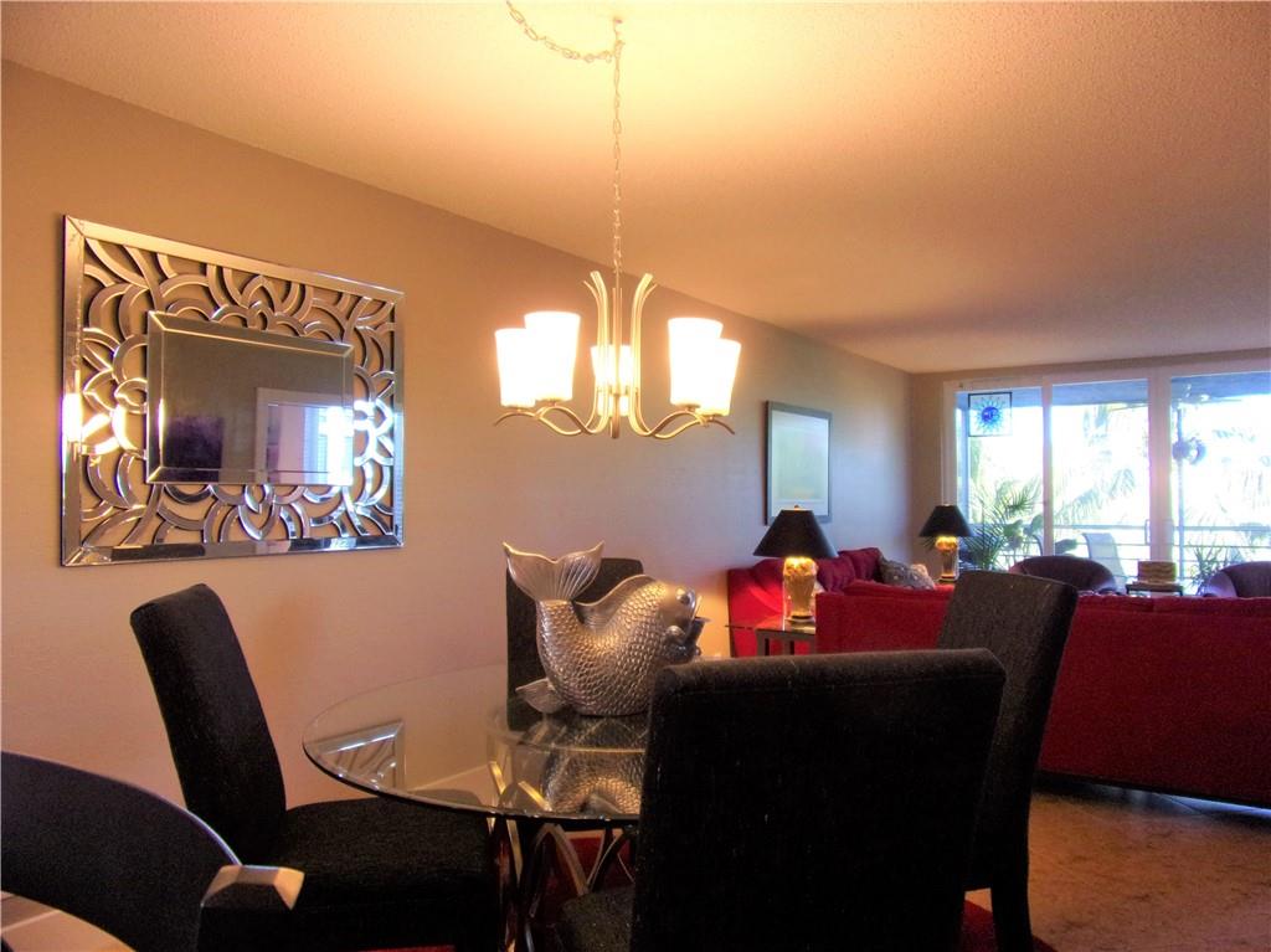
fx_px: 881
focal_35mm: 24
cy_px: 476
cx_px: 636
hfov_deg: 71.6
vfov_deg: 56.8
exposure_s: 1/34
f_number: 3.3
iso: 172
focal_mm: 4.3
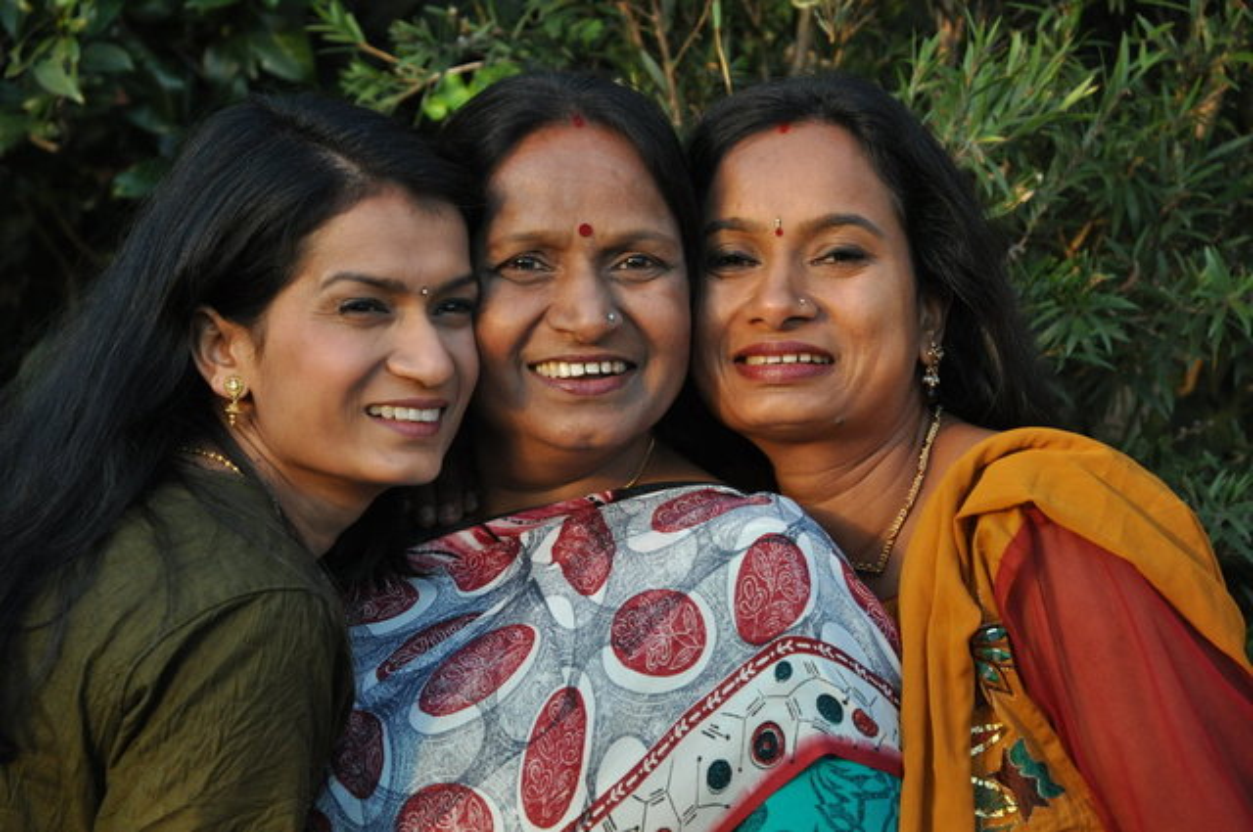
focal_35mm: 128
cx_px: 626
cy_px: 416
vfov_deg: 10.7
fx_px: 4432
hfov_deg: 16.1
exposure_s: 1/250
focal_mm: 85
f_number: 5.6
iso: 800
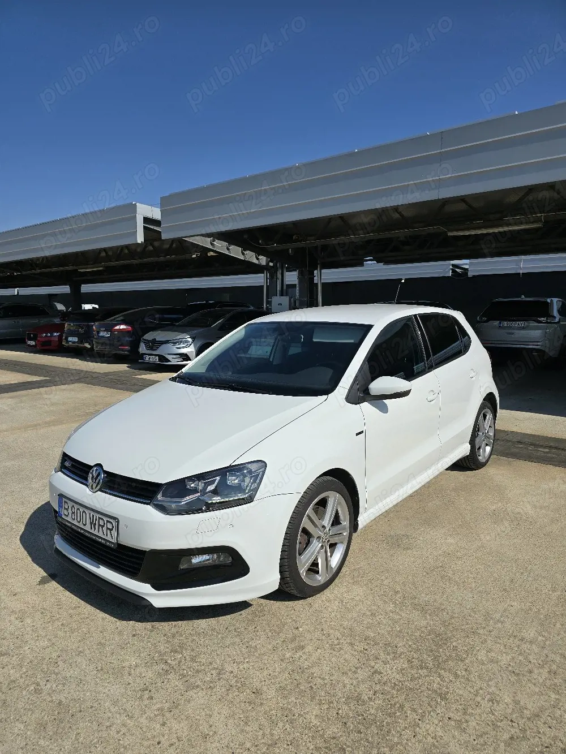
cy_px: 377
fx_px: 501
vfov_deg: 73.9
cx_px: 283
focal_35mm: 23
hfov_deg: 58.9
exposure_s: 1/1667
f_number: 1.7
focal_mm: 6.3
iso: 12
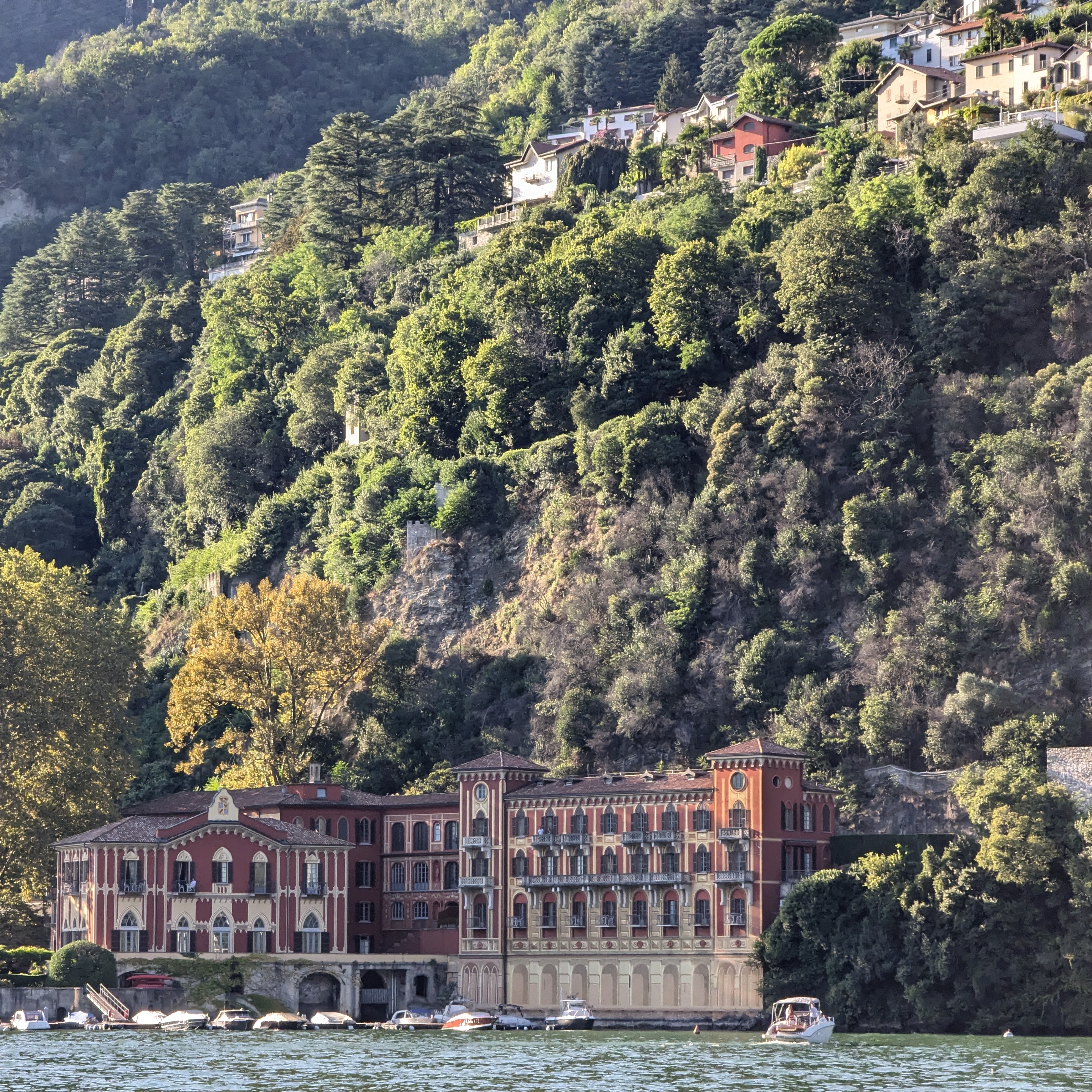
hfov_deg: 13.9
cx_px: 447
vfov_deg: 14.0
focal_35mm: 125
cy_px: 547
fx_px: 4461
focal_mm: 19
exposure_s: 1/1495
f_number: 3.5
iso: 471
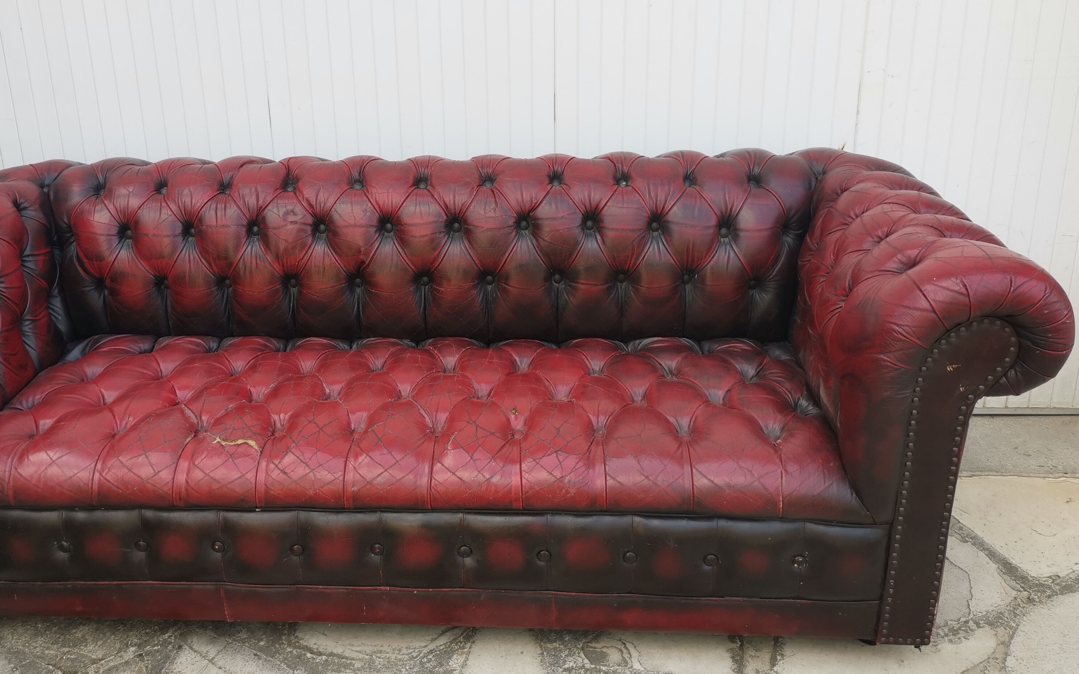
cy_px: 286
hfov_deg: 55.1
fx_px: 1029
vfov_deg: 36.2
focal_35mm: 35
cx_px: 458
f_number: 1.8
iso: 50
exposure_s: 1/354
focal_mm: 5.58
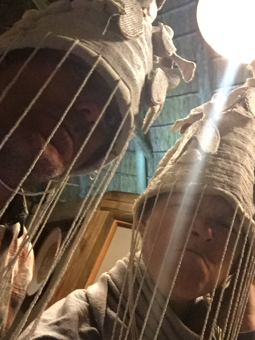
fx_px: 373
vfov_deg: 48.9
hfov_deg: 37.7
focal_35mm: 38
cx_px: 113
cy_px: 190
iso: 640
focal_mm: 2.65
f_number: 2.2
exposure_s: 1/17
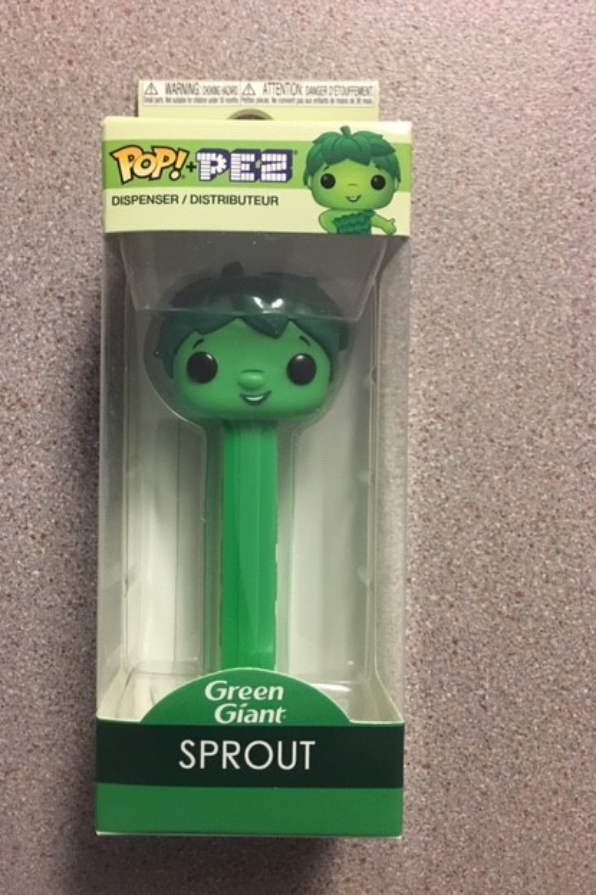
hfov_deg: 42.2
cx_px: 263
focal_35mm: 31
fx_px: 770
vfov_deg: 60.3
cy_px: 453
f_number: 2.2
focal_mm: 4.15
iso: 80
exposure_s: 1/10
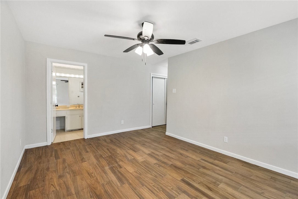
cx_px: 149
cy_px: 100
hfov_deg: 96.7
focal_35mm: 16
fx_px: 132
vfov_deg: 73.8
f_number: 4
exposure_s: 1/160
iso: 1250
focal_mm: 16
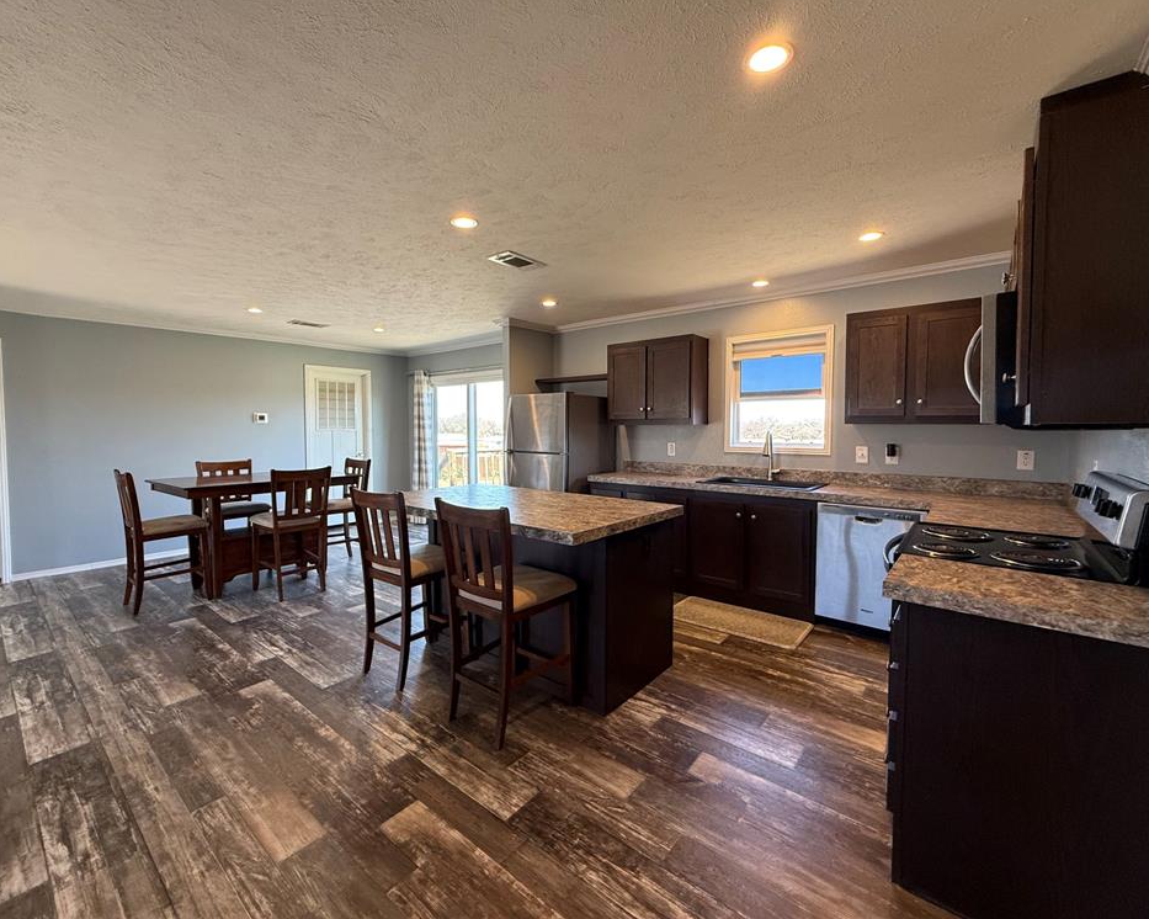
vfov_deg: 84.0
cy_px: 447
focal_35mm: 15
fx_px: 510
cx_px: 568
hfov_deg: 96.8
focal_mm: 2.22
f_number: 2.2
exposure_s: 1/120
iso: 250
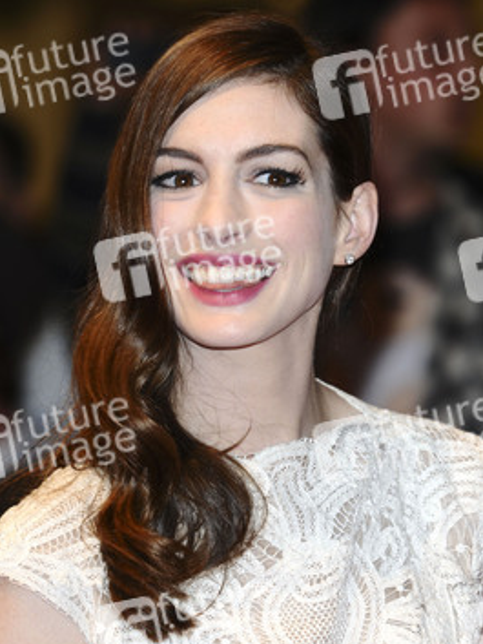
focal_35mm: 254
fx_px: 4714
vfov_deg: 7.8
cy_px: 350
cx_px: 242
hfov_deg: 5.9
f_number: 4.5
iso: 320
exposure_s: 1/160
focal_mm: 155
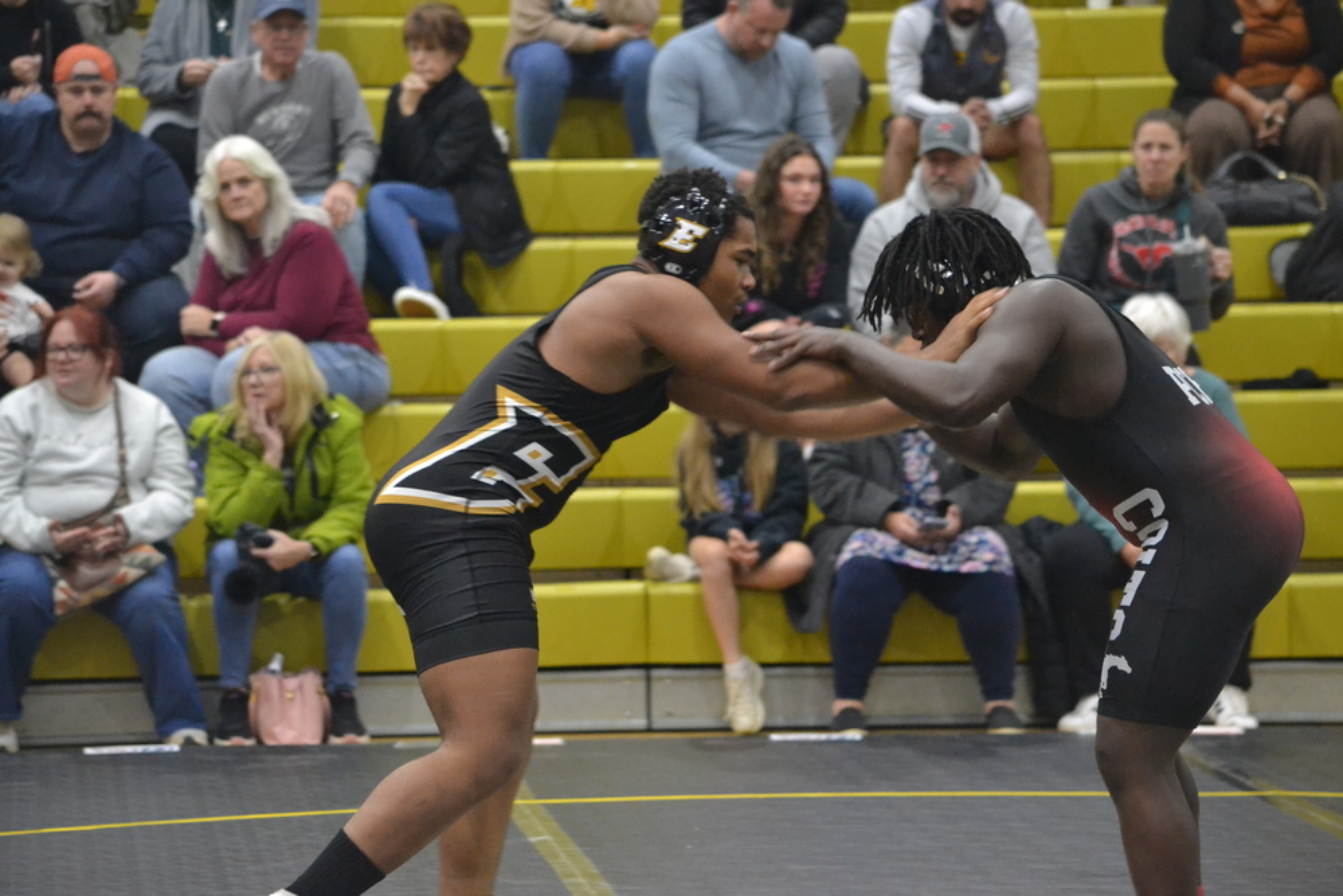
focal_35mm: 188
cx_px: 672
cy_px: 448
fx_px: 6995
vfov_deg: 7.3
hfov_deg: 11.0
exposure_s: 1/125
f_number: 4.8
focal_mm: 125
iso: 3200
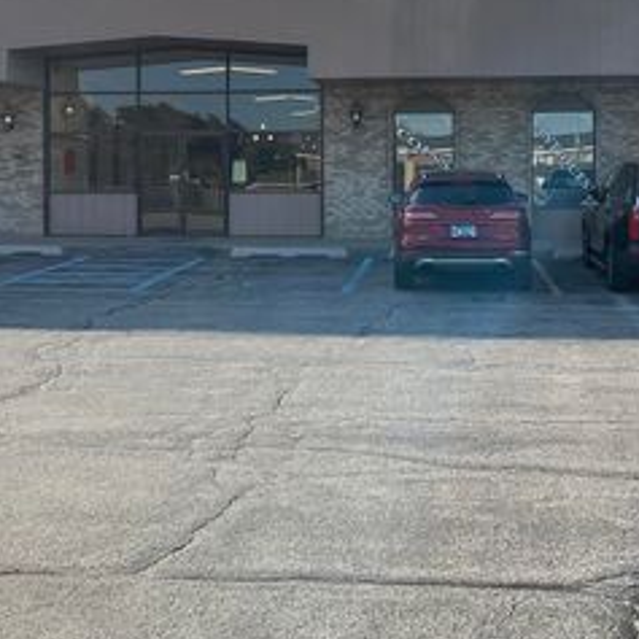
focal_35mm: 54
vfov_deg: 31.2
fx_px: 1128
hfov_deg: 31.6
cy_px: 185
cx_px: 326
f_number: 1.8
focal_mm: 3
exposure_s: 1/1912
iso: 16
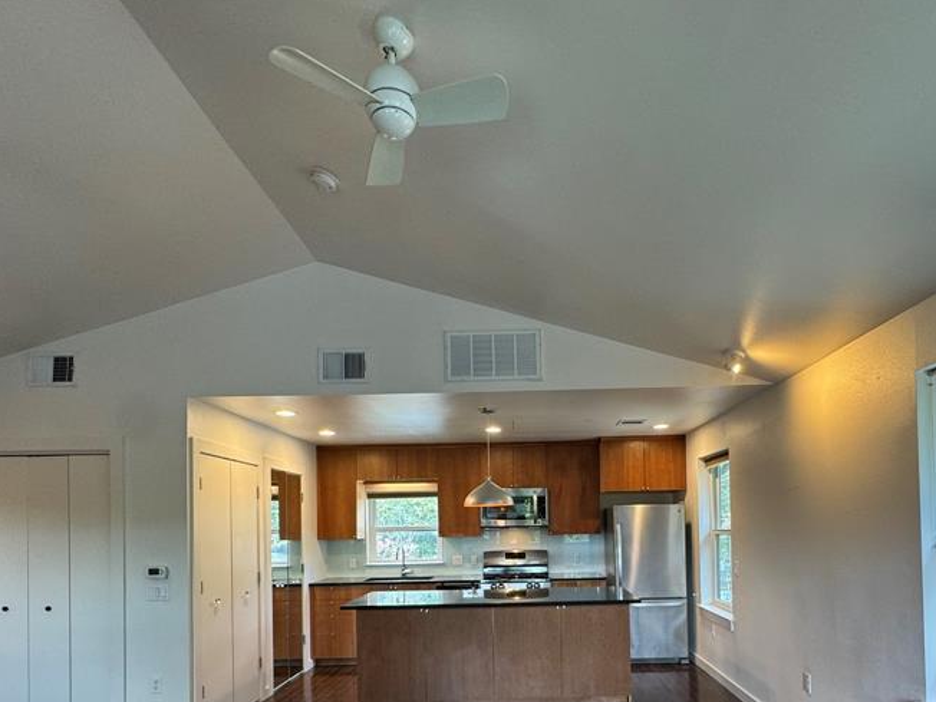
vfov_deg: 58.2
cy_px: 518
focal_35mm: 22
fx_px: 595
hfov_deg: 76.1
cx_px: 524
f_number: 2.2
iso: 160
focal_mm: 2.22
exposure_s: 1/60
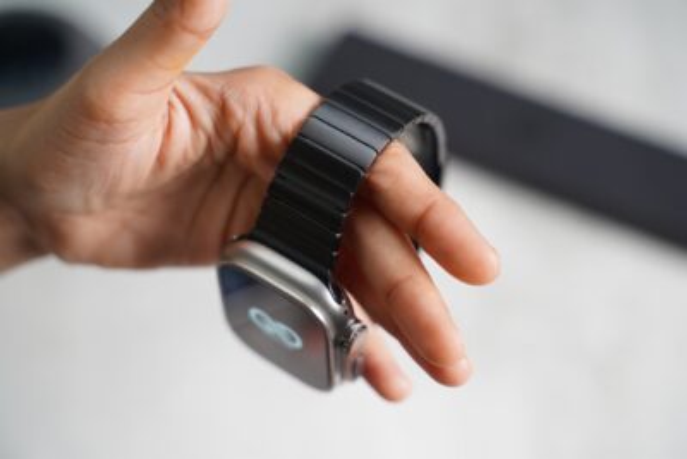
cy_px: 230
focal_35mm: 75
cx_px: 344
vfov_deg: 18.2
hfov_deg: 27.0
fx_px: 1432
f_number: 4
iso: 1250
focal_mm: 75
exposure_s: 1/80
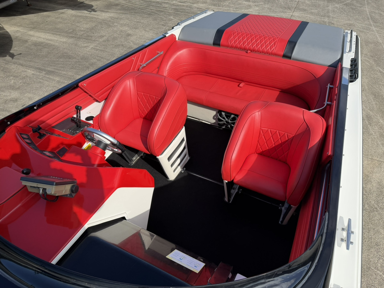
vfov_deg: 56.8
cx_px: 192
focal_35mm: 24
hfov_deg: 71.6
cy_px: 144
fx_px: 266
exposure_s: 1/4975
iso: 125
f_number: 1.78
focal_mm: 6.76
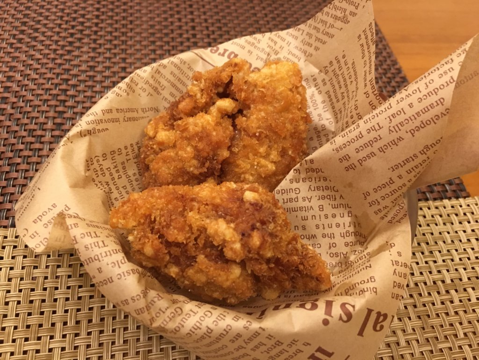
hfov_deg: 61.7
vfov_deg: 48.2
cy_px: 180
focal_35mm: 29
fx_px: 401
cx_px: 240
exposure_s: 1/4
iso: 64
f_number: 2.2
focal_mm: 4.15
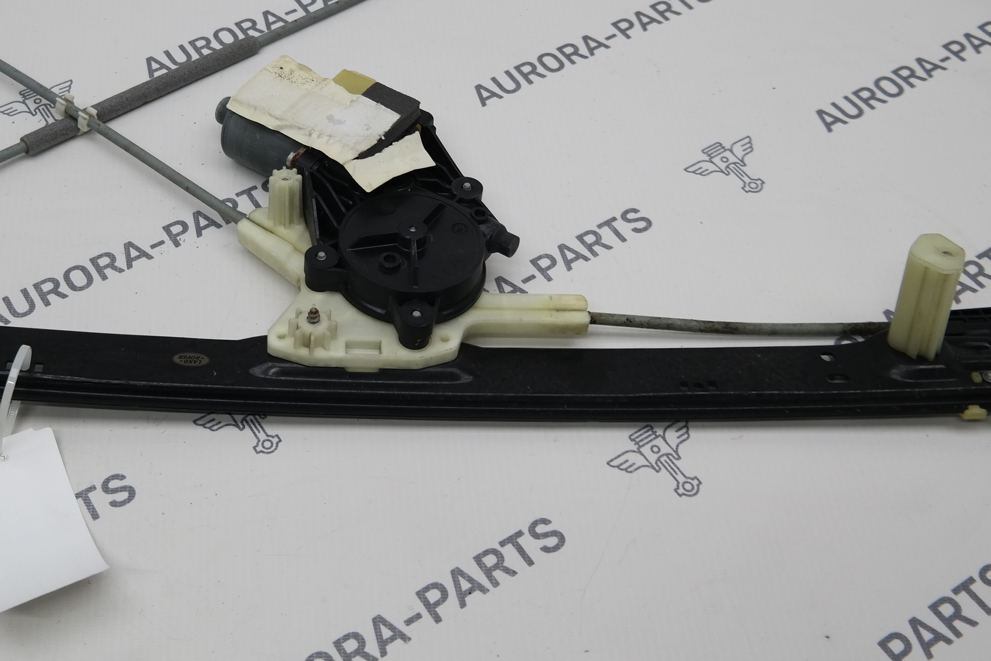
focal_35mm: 47
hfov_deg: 41.2
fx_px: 1294
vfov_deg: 28.2
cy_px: 157
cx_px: 302
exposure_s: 1/80
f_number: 3.5
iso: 100
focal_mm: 19
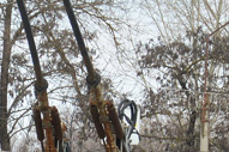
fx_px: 4195
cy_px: 183
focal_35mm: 660
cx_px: 35
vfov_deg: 2.1
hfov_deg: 3.1
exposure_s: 1/320
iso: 100
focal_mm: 70
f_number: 6.3
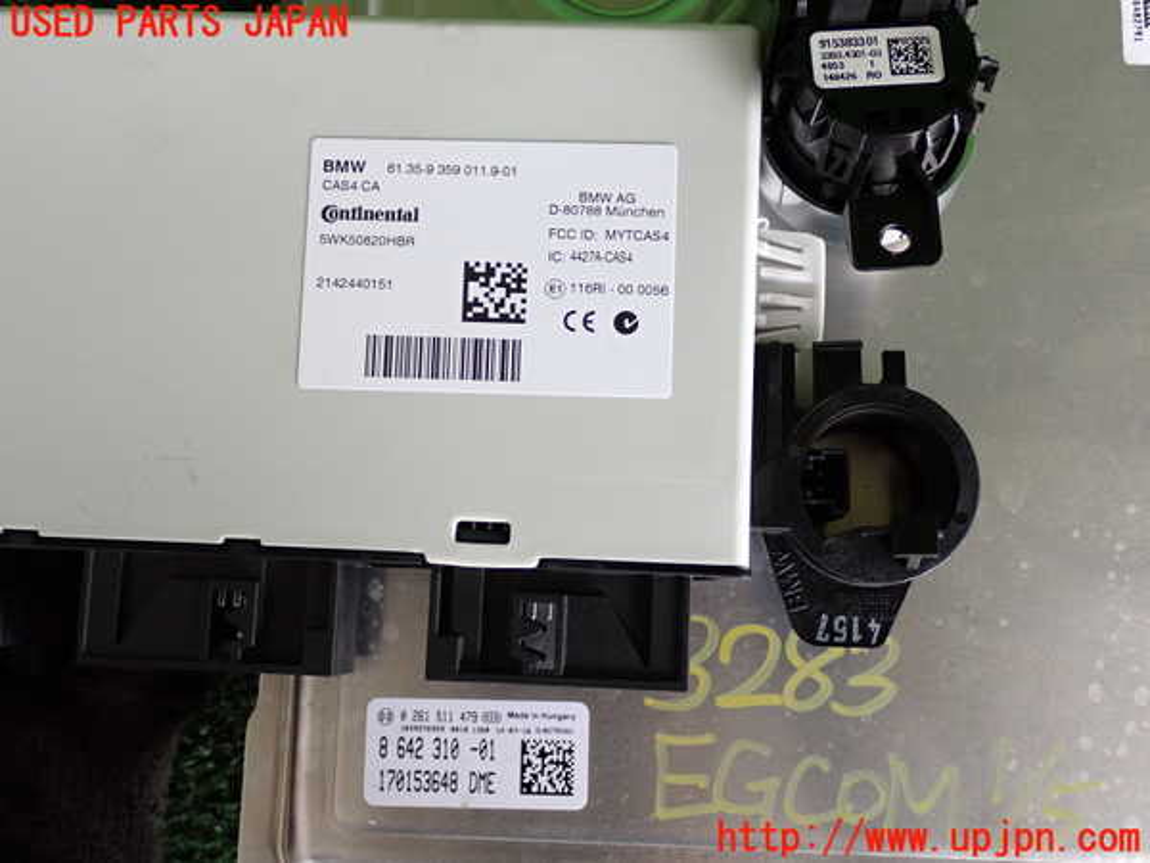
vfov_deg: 32.9
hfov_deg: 42.9
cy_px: 432
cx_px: 575
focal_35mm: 44
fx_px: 1462
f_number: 2.9
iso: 320
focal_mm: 7.84
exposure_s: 1/125
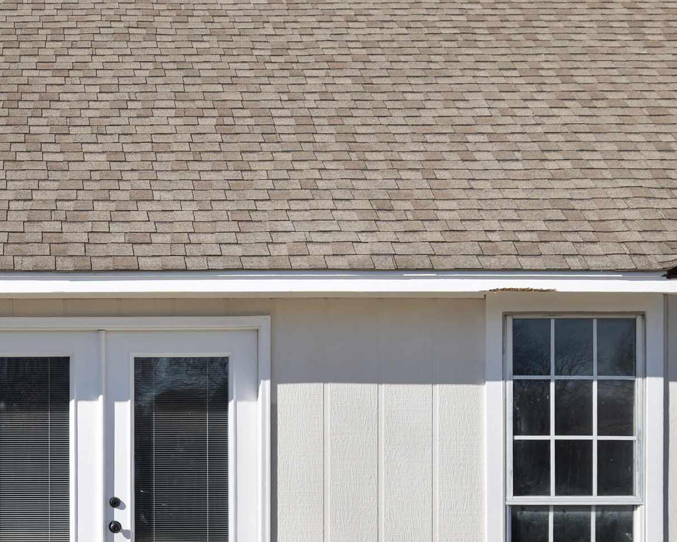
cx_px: 79
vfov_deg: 19.5
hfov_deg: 24.1
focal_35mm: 77
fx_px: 1543
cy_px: 514
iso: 100
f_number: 5.6
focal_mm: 32
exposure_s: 1/320
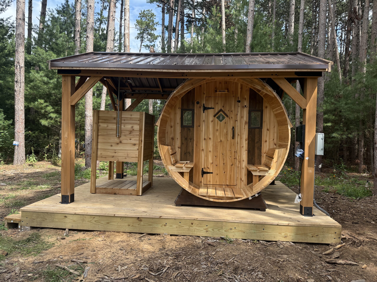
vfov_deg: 56.8
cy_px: 141
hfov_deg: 71.6
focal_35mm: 24
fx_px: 261
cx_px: 188
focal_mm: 6.76
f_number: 1.78
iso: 100
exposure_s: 1/1361
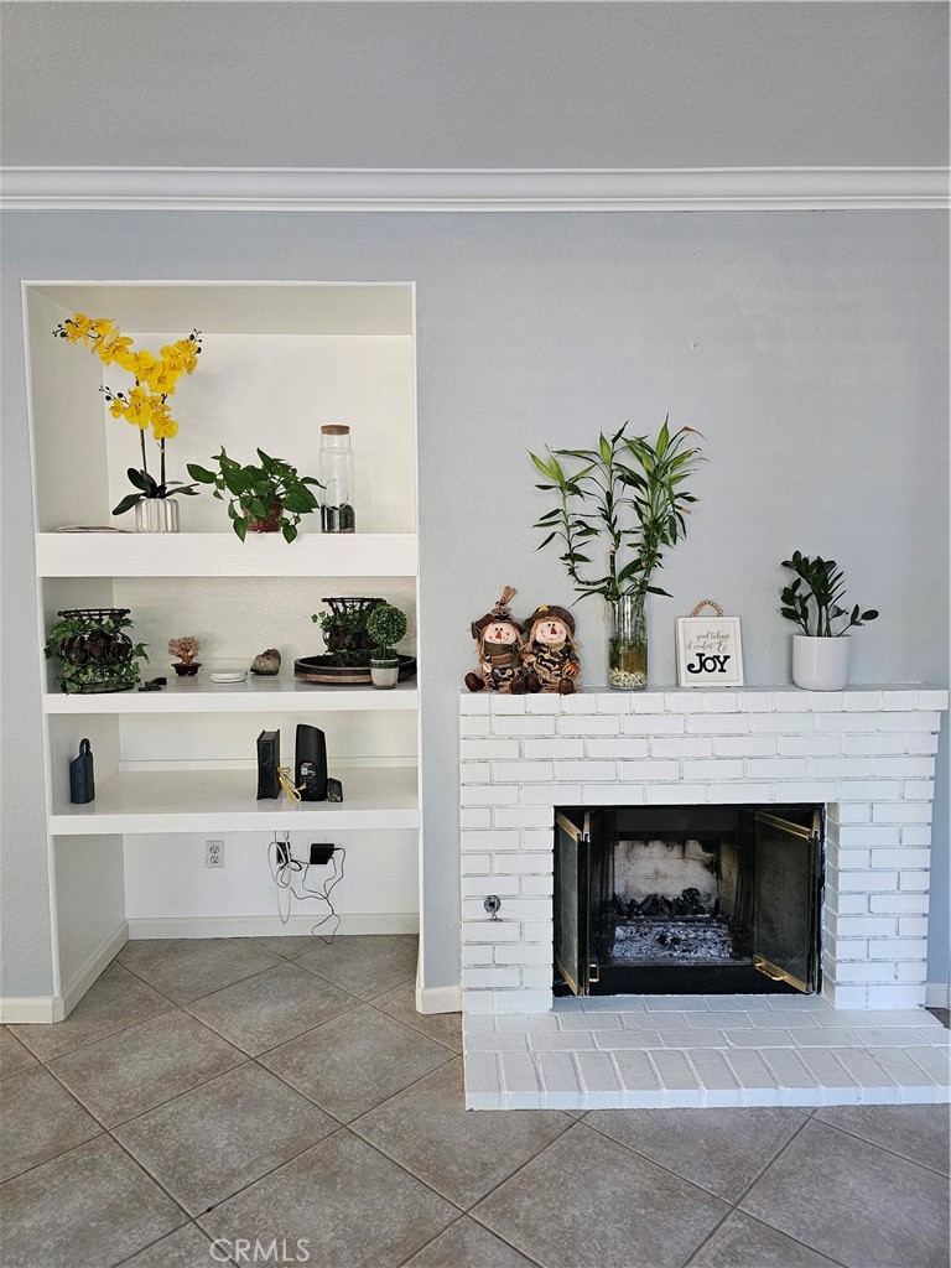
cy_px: 634
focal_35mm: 23
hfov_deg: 58.9
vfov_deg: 73.9
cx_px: 476
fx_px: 843
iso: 800
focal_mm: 6.3
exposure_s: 1/120
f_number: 1.7
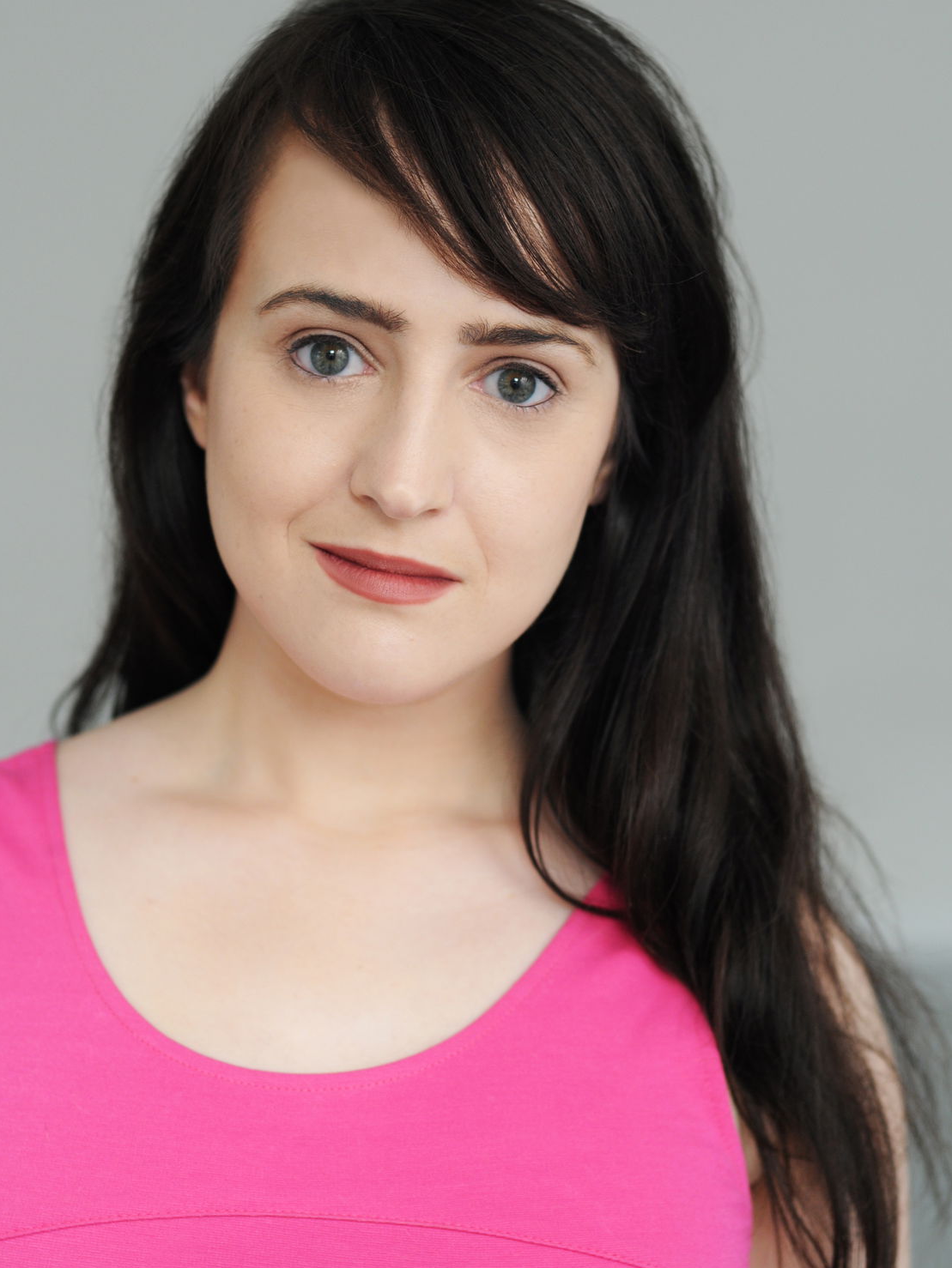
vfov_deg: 23.8
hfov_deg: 18.0
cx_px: 475
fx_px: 3006
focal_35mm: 82
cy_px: 660
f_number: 2.8
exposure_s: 1/100
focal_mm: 50
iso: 320
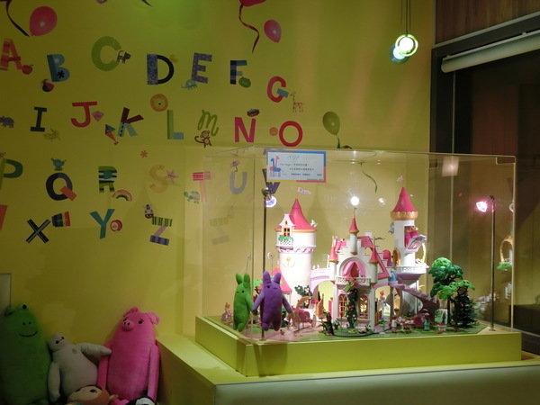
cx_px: 270
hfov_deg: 38.2
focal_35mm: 50
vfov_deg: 29.1
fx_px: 780
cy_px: 202
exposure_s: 1/25
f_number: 3.7
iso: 125
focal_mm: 11.1
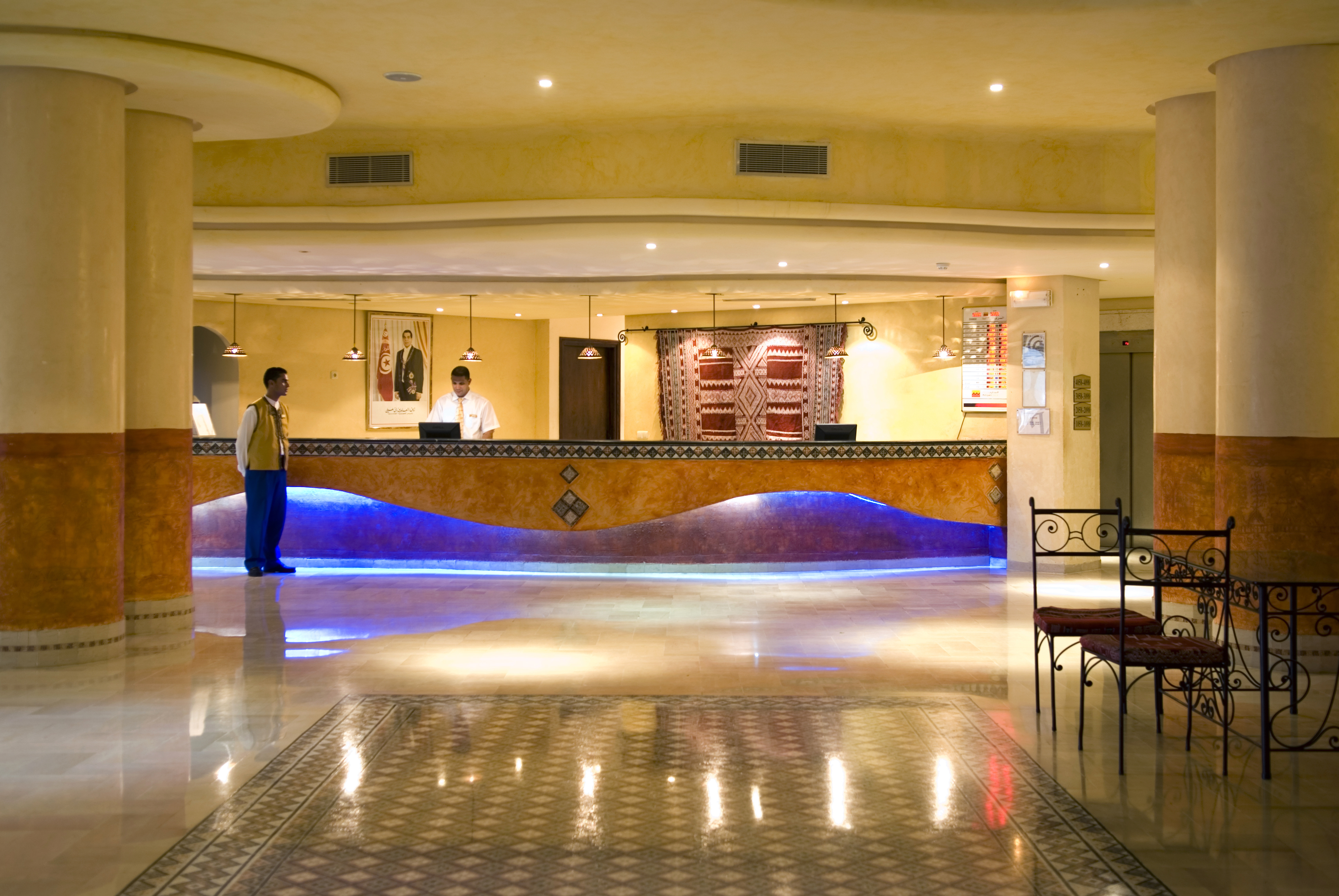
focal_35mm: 42
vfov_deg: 32.0
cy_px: 448
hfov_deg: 46.3
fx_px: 1564
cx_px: 670
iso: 100
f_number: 3.2
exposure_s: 1.6
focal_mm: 28
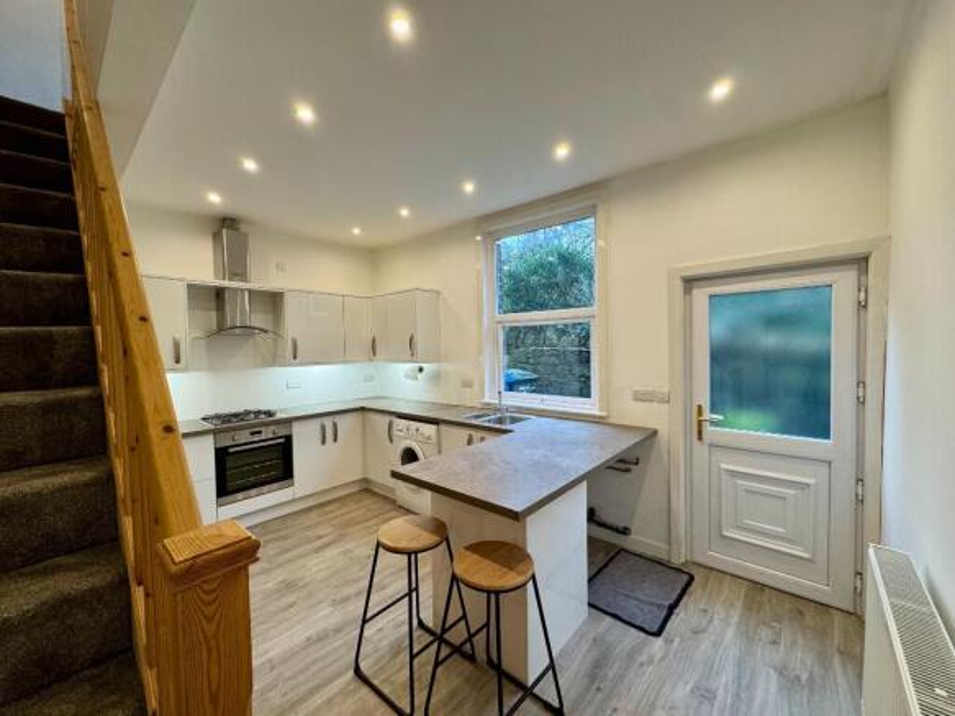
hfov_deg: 102.1
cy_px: 358
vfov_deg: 85.7
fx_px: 386
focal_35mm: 14
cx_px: 478
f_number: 2.2
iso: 160
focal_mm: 2.22
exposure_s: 1/100
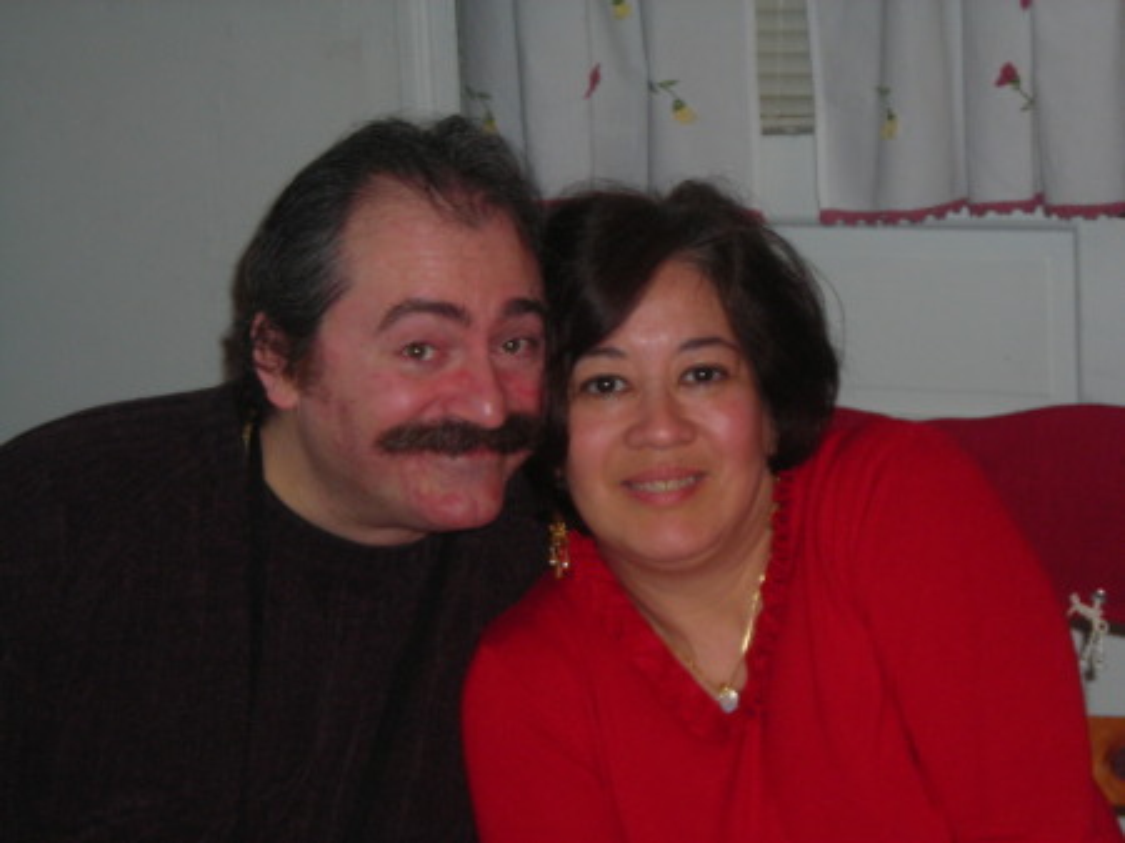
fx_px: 3346
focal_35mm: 103
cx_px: 562
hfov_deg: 19.1
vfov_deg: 14.4
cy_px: 422
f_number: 4.9
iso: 137
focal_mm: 17
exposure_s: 1/60.1
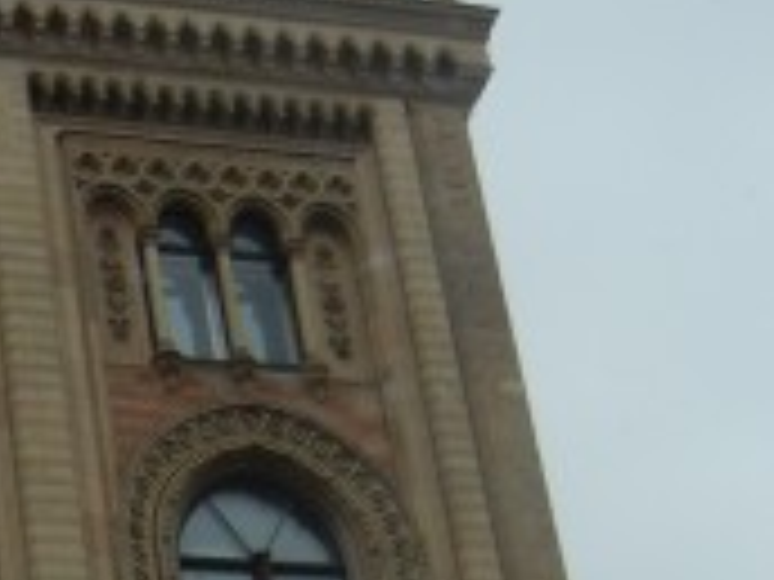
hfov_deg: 14.5
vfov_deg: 10.5
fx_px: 2996
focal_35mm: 134
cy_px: 976
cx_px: 36
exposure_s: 1/304
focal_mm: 5.4
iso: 160
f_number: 3.5
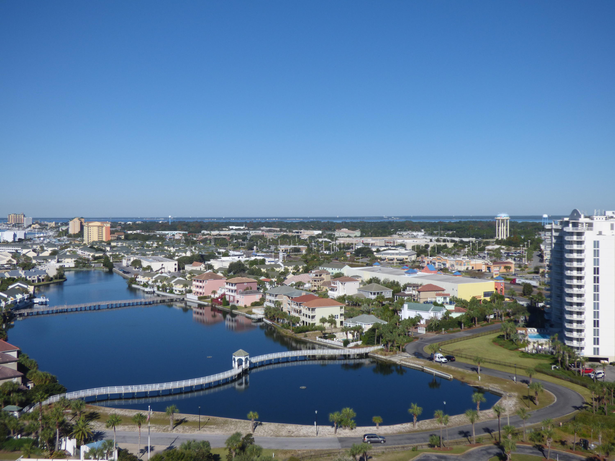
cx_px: 308
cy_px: 230
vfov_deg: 39.7
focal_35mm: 36
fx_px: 640
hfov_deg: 51.4
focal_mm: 6.47
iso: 100
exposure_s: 1/1600
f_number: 4
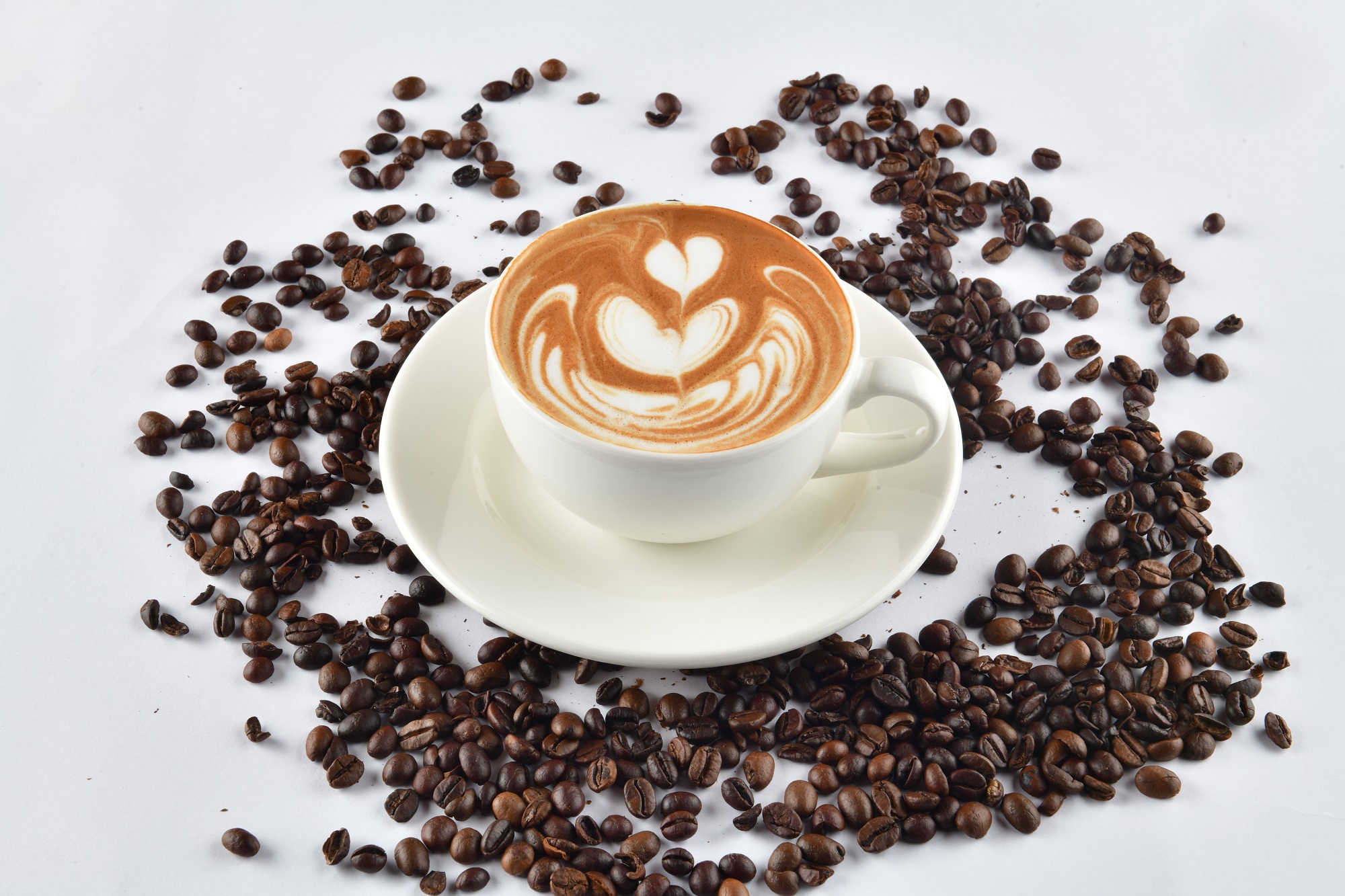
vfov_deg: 19.5
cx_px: 672
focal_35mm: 70
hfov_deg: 28.8
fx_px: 2615
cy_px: 448
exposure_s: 1/160
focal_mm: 70
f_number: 22
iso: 100
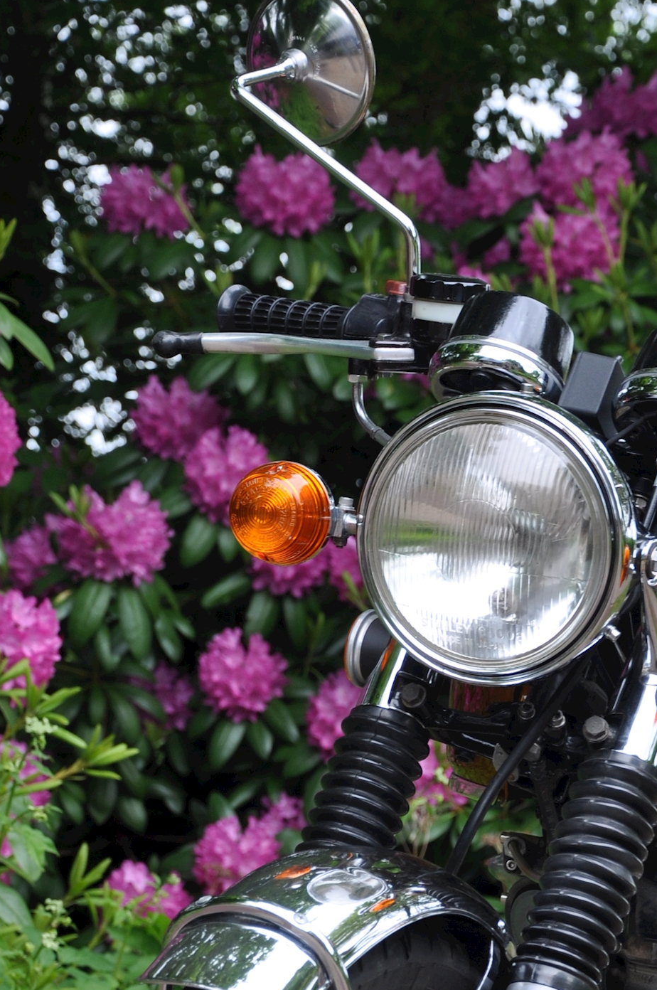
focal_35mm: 162
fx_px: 4448
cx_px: 597
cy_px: 936
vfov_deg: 12.6
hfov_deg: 8.4
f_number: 6.3
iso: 200
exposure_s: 1/160
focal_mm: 52
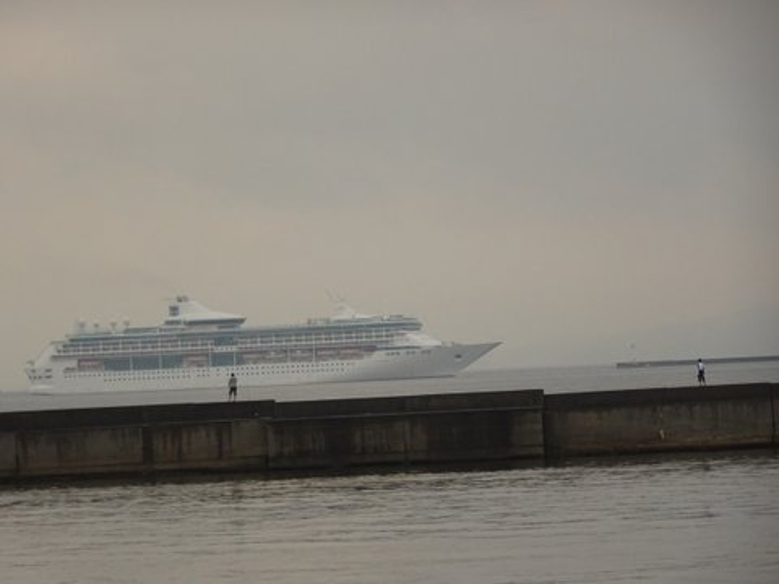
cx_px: 390
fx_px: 5378
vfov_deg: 6.2
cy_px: 292
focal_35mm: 239
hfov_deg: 8.3
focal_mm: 40.86
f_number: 6.3
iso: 320
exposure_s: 1/250
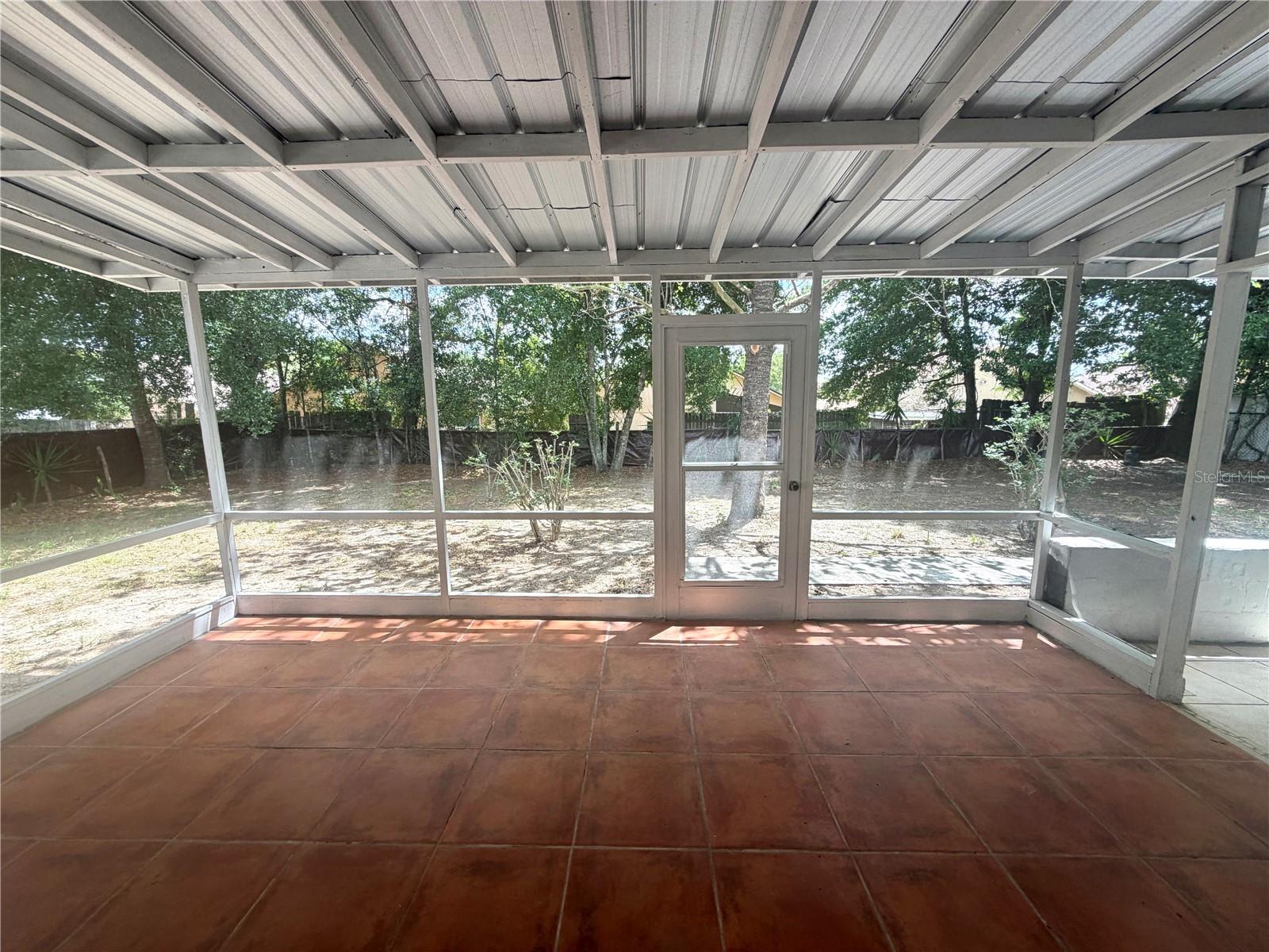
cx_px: 634
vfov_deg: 85.7
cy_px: 476
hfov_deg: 102.1
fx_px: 513
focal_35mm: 14
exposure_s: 1/158
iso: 40
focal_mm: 2.22
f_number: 2.2
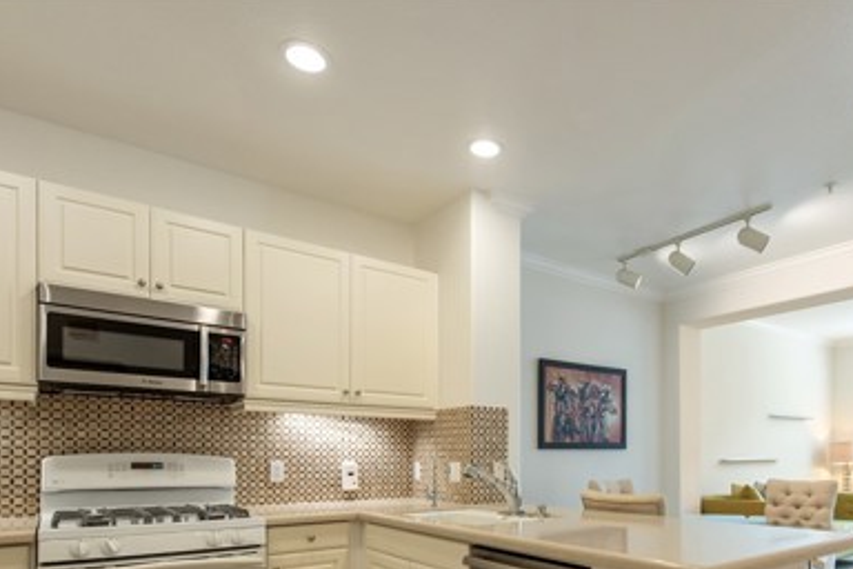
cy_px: 466
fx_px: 592
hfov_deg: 70.5
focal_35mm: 25
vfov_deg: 48.0
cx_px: 526
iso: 400
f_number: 4.5
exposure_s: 1/80
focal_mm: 15
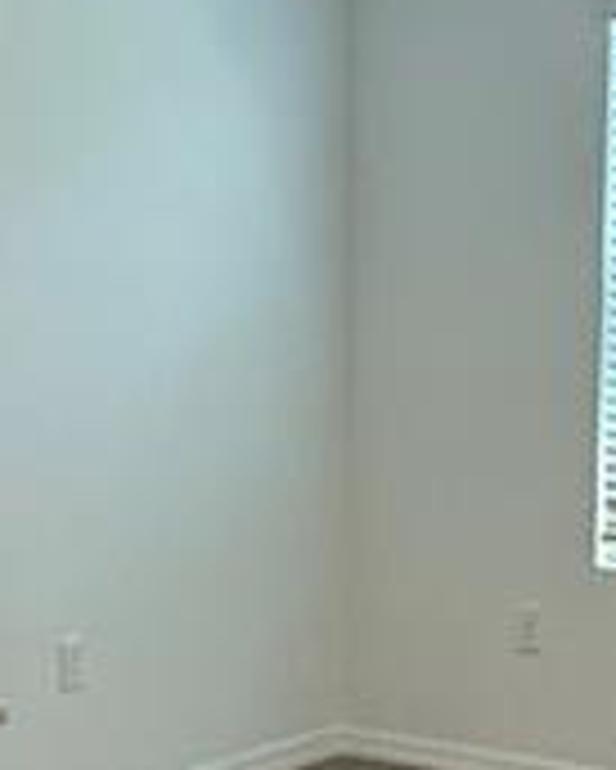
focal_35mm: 96
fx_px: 2186
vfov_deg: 19.7
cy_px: 621
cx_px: 261
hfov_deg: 16.0
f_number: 2.2
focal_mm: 2.22
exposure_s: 1/120
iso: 125
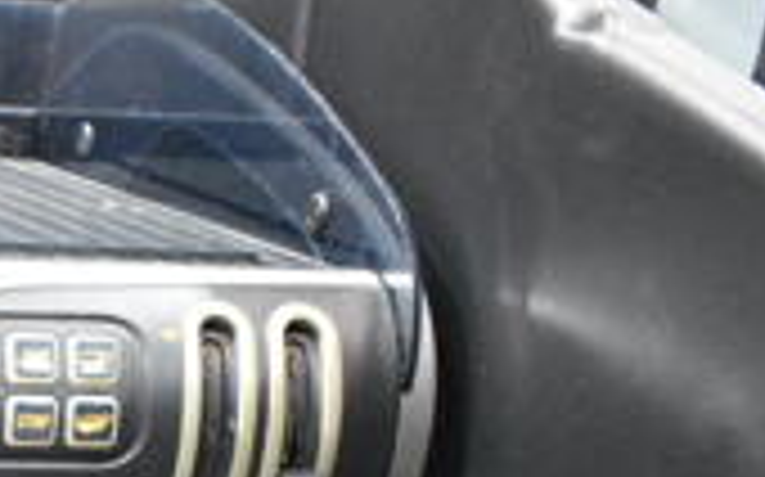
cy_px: 720
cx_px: -482
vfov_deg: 12.5
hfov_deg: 18.0
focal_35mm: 99
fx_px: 2063
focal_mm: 18
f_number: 5
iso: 6400
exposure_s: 1/100
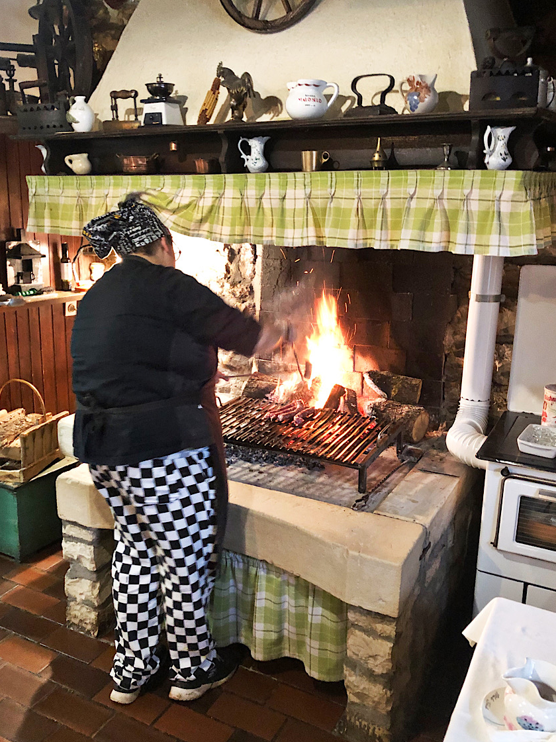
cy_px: 367
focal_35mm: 30
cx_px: 285
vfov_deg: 60.0
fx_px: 642
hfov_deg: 46.8
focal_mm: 3.99
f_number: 1.8
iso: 640
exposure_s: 1/33
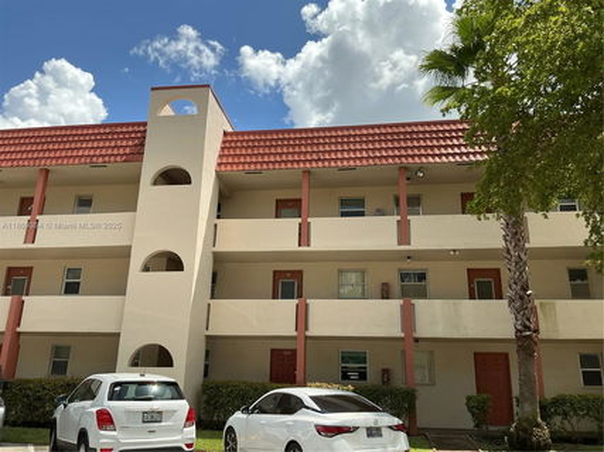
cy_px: 226
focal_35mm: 29
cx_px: 302
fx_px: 506
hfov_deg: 61.7
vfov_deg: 48.2
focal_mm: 3
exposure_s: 1/1786
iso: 25
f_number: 1.8
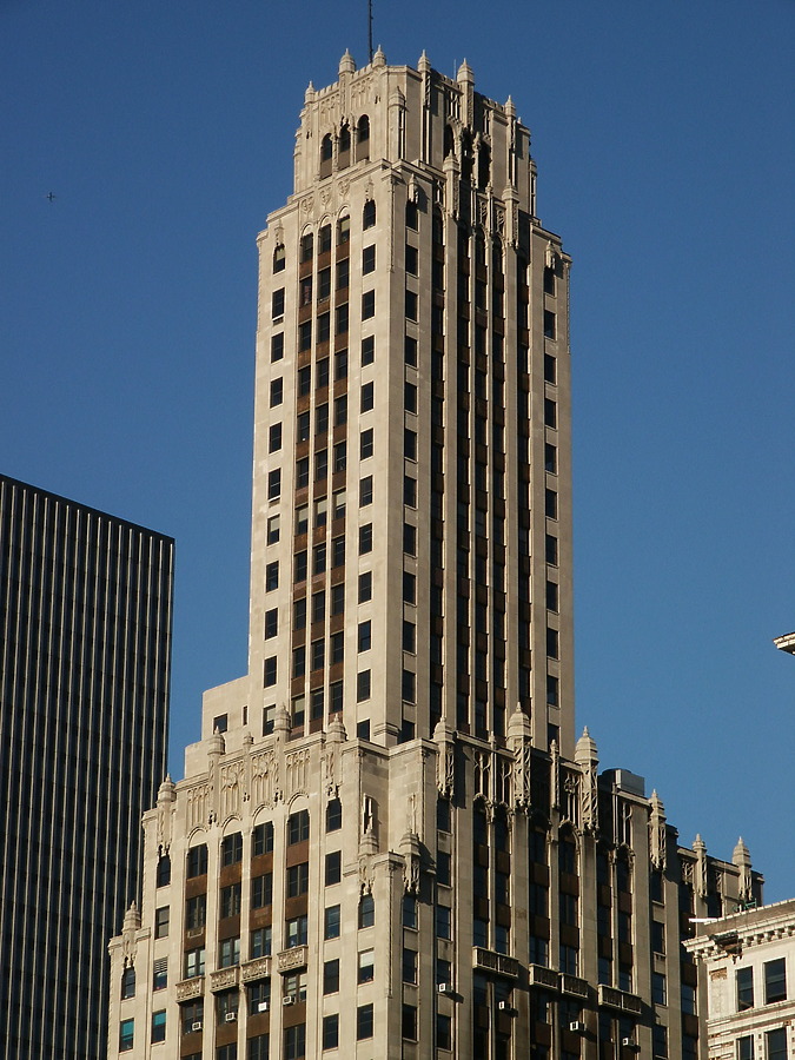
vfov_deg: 16.1
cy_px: 530
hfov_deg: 12.1
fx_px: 3736
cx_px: 398
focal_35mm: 122
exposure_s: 1/250
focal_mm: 24.91
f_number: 8
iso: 64
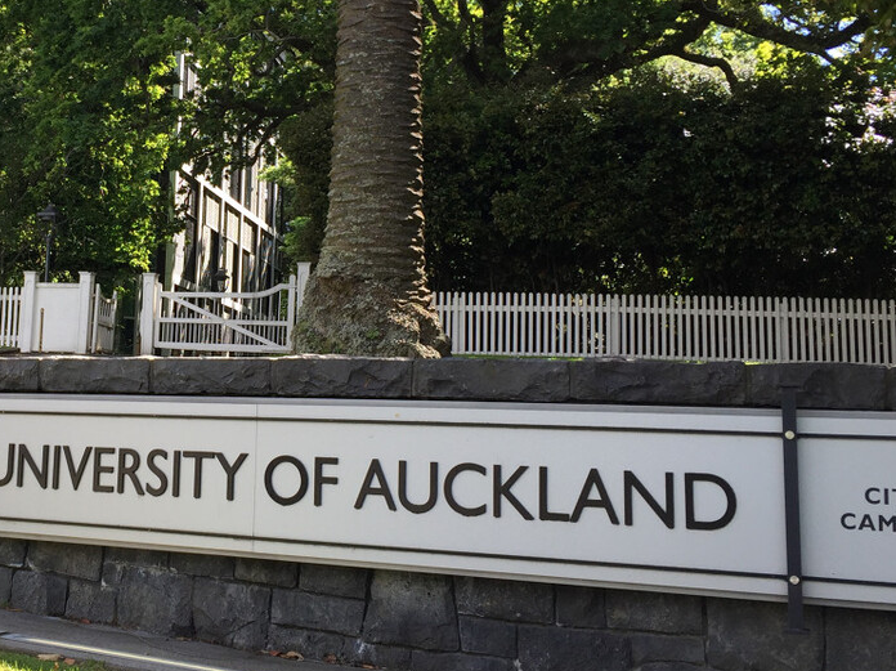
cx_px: 221
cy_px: 269
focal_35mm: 50
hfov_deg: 37.3
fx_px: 1293
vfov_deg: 29.0
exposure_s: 1/488
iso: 32
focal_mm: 4.15
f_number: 2.2
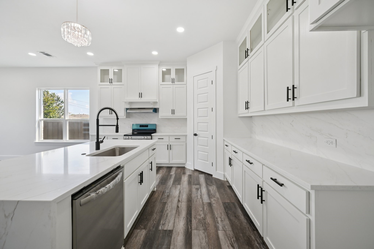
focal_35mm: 14
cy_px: 124
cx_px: 187
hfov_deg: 104.3
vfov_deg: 81.1
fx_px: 145
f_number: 9
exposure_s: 1/50
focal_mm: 14
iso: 250
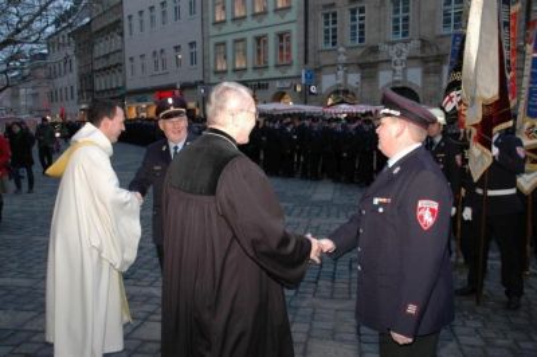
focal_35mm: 33
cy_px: 178
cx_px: 268
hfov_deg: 57.3
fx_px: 492
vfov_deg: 39.9
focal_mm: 22
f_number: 5
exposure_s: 1/60
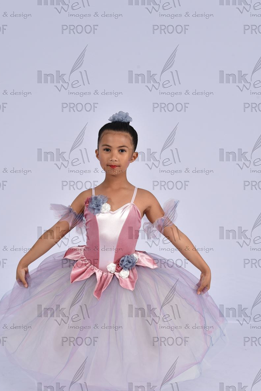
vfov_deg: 44.5
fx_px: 478
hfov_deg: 30.5
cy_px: 209
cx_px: 107
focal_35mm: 44
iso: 250
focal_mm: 35
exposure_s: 1/200
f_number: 8
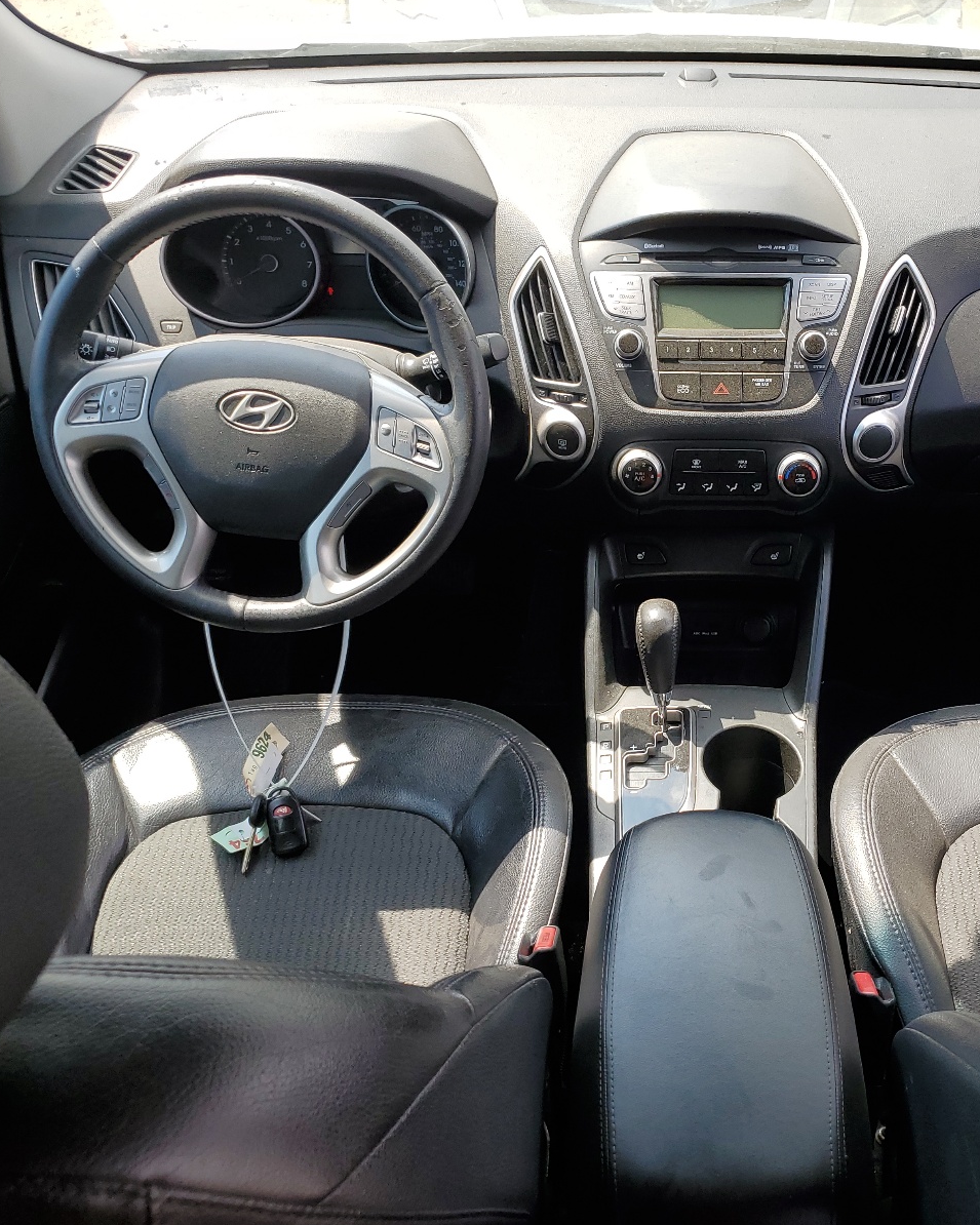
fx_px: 1233
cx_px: 699
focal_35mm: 34
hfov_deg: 42.4
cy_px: 612
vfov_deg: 52.8
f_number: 1.5
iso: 50
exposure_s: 1/625
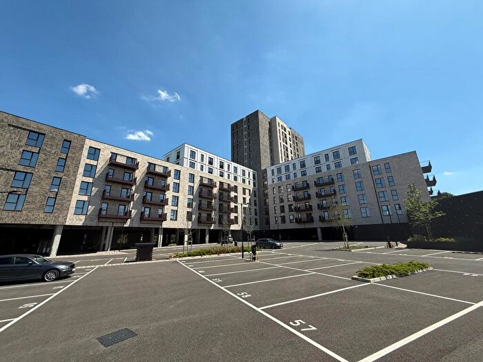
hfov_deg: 102.1
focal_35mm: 14
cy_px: 181
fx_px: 195
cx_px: 242
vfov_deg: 85.7
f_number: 2.2
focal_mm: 2.22
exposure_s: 1/1497
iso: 50
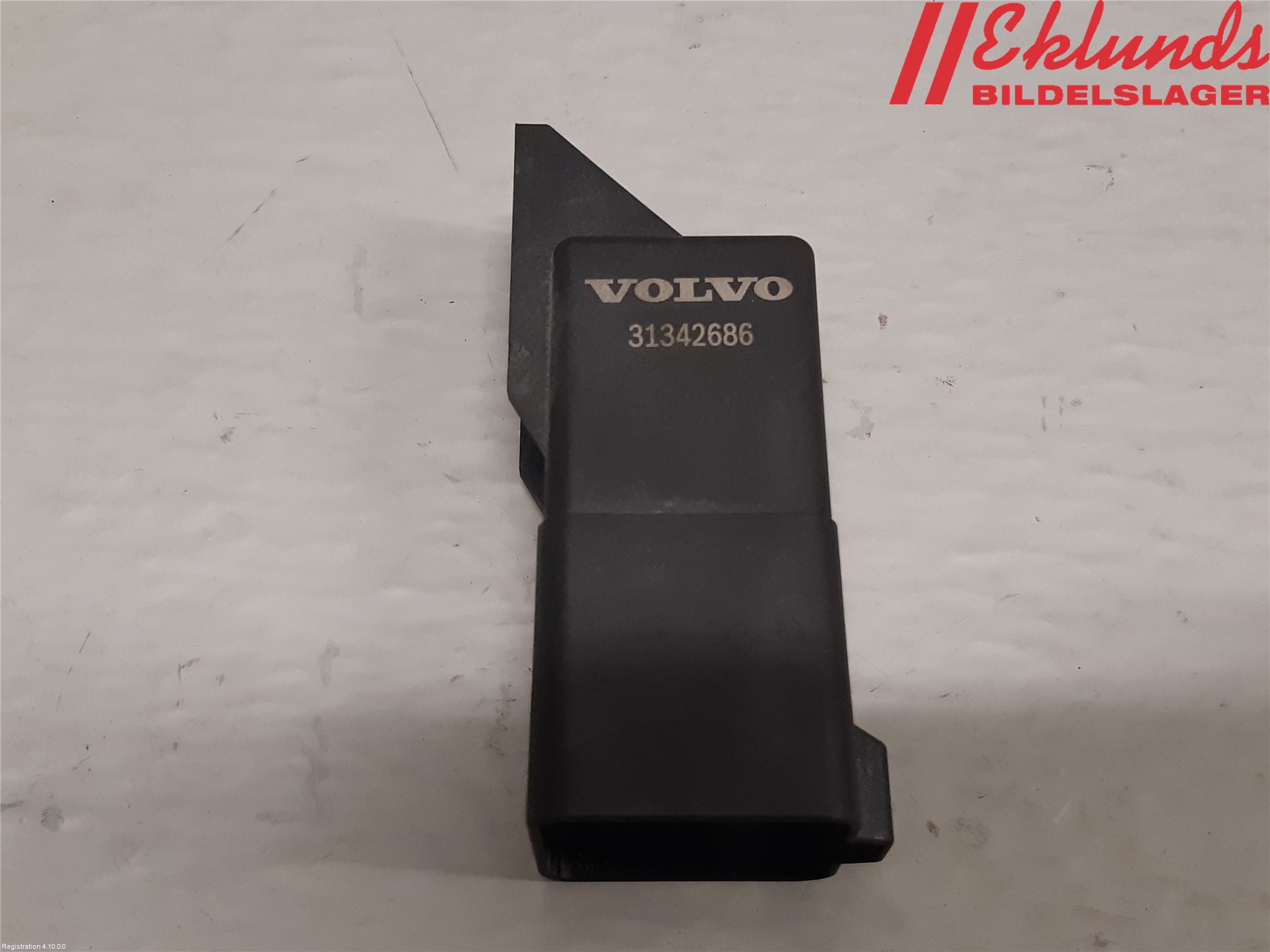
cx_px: 635
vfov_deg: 53.1
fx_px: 954
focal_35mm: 26
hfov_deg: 67.3
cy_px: 476
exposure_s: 1/50
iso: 125
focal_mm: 3.93
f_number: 1.7
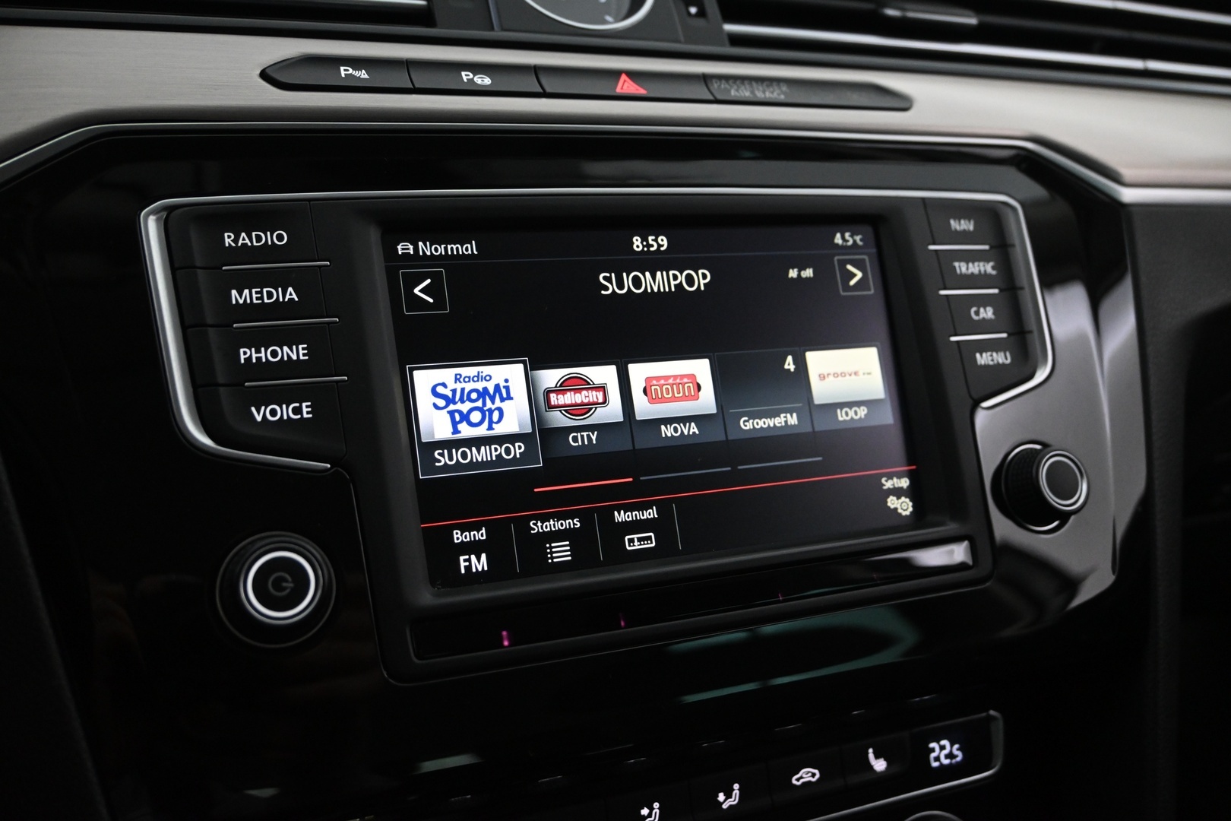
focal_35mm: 32
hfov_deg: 58.3
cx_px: 616
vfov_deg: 40.8
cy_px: 410
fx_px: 1103
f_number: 4
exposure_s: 1/50
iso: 2500
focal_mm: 21.5
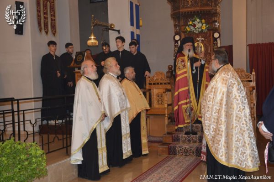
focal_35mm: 48
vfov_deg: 28.0
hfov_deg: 41.1
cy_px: 91
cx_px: 137
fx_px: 365
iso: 560
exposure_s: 1/60
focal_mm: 32
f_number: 4
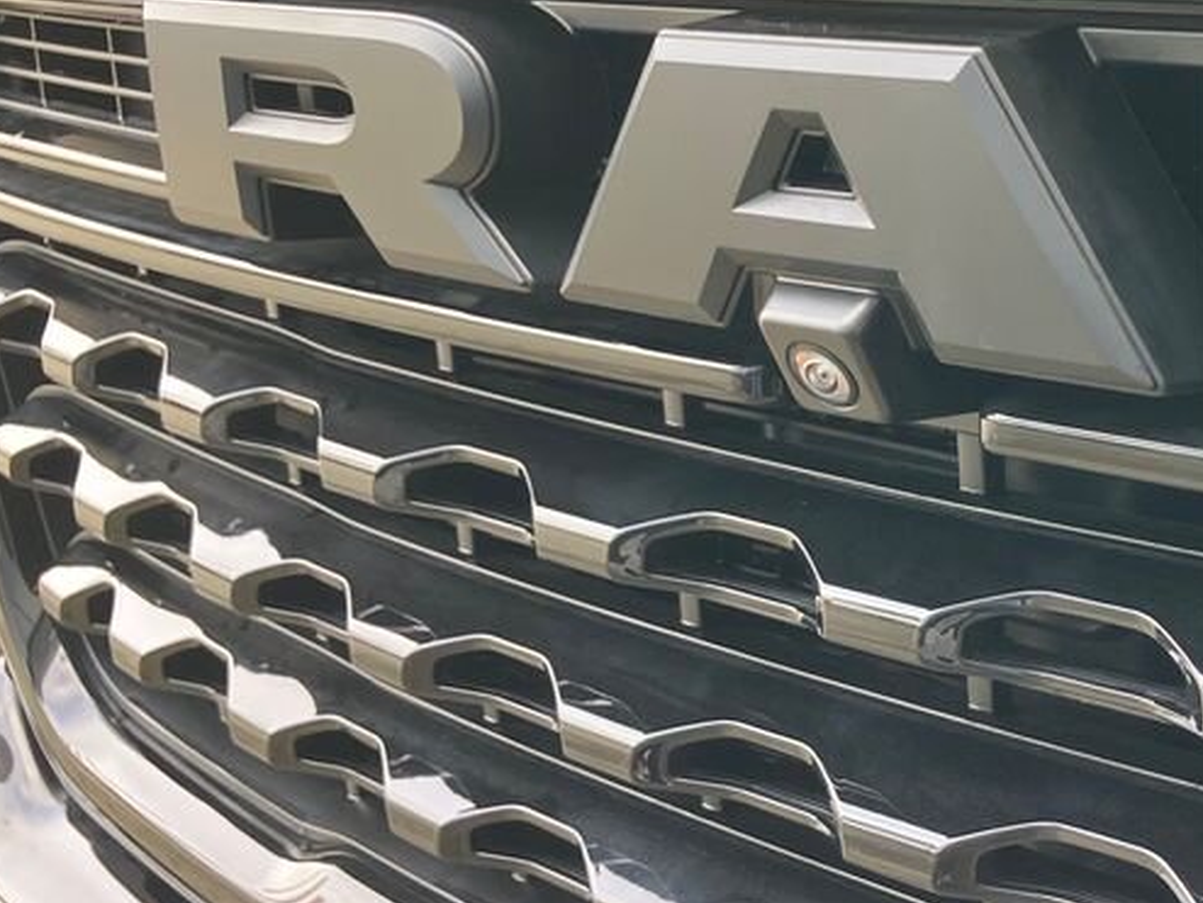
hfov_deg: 31.4
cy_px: 404
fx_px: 2017
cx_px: 1115
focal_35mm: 58
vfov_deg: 25.2
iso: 80
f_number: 1.8
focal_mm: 3.99
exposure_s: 1/96
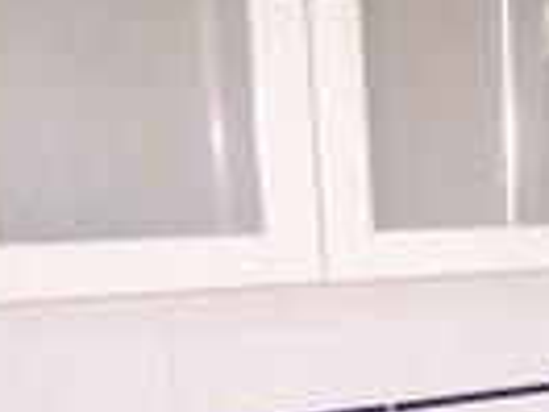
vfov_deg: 18.4
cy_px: 420
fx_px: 1237
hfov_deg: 21.3
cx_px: 807
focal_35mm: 78
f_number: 2.8
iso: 200
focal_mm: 3.8
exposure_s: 1/30
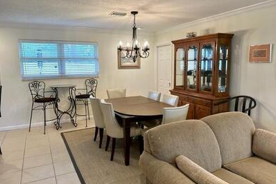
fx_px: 199
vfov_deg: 49.5
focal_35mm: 26
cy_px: 90
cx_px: 142
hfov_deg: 69.4
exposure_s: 1/120
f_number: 1.78
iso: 250
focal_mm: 6.86
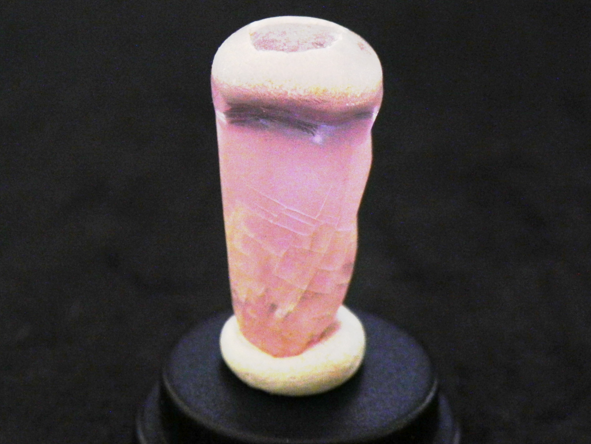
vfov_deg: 17.2
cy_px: 222
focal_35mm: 86
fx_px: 1469
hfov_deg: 22.8
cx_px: 295
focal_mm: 15.1
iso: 800
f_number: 4
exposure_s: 1/40
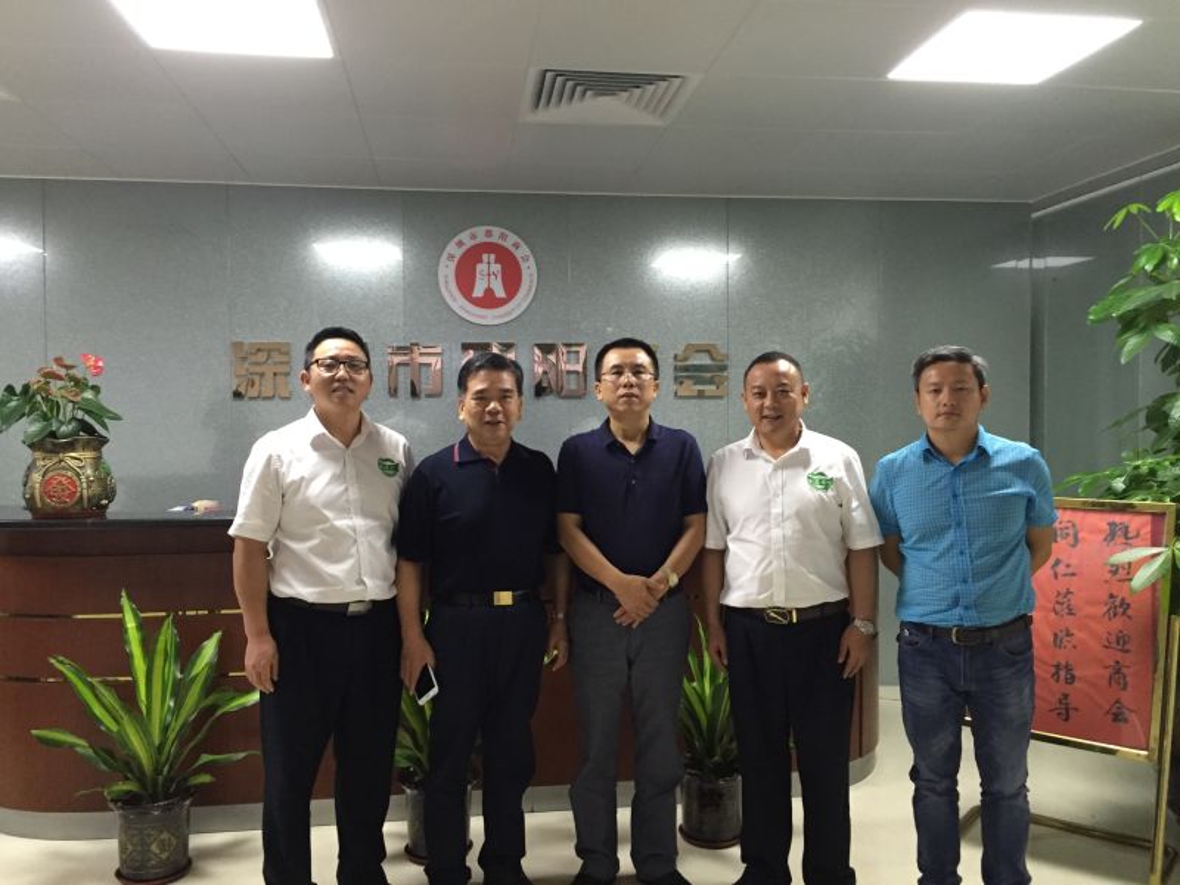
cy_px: 442
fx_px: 989
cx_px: 590
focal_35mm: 29
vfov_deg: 48.2
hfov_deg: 61.7
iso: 250
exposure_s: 1/33
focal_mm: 4.15
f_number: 2.2
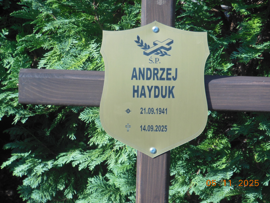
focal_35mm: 219
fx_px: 1708
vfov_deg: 6.8
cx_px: 135
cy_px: 102
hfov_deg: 9.0
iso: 125
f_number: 5.7
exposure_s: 1/125
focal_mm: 39.1
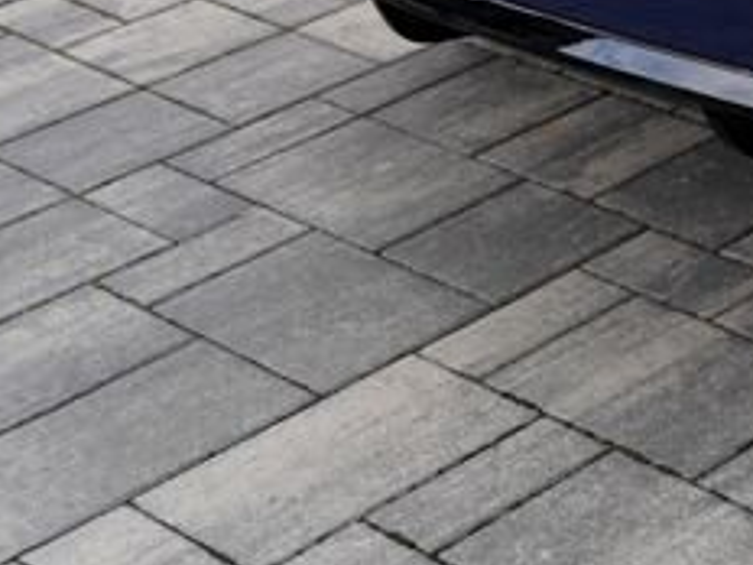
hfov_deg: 14.3
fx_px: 2676
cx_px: 1321
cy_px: -502
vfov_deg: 11.1
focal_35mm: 123
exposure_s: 1/100
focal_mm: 29
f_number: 5.6
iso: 100
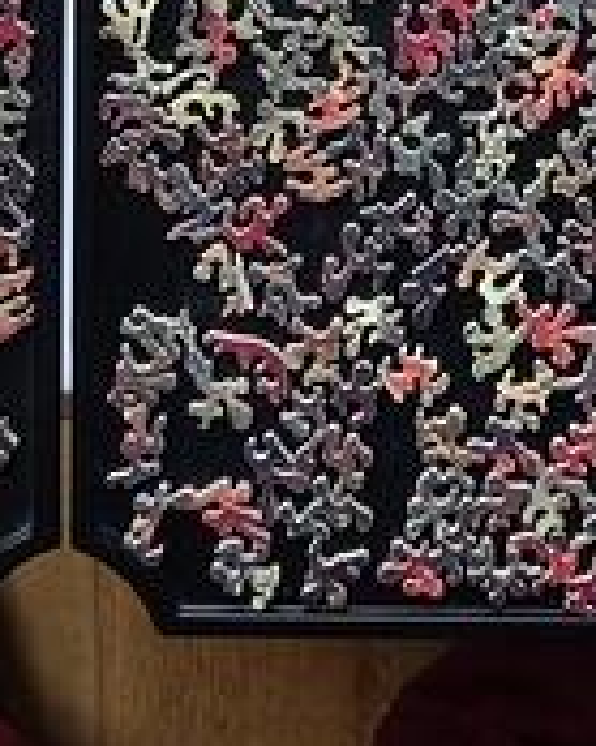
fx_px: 1788
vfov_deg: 21.6
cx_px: 455
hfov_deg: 18.8
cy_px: -193
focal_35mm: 81
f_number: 3.5
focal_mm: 4.1
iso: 125
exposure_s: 1/30
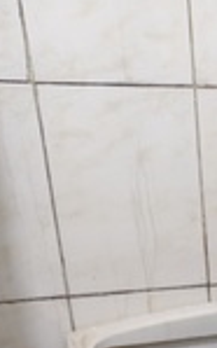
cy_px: 506
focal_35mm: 75
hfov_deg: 15.2
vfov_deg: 22.9
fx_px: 710
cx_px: 384
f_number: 1.88
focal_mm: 5.56
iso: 697
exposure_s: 1/100
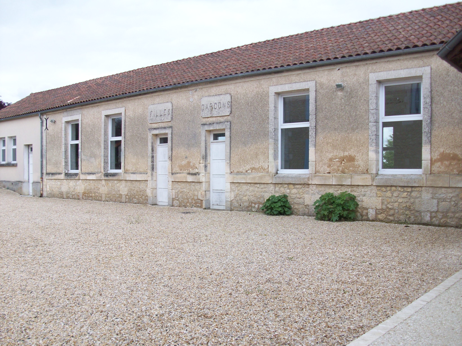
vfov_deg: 41.8
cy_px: 173
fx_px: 454
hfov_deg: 54.0
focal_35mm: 34
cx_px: 231
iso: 64
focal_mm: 5.7
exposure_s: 1/406
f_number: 2.8
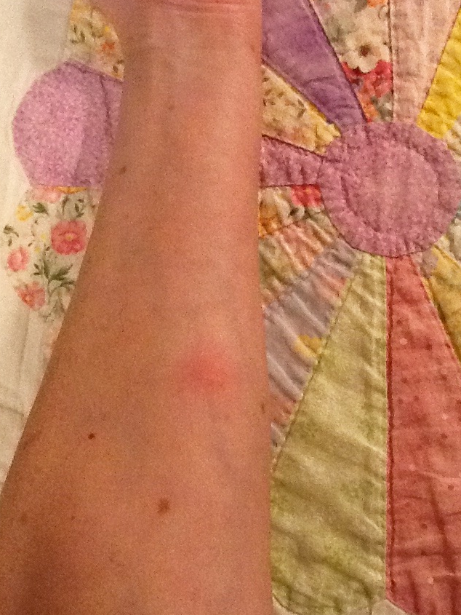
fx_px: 888
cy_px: 296
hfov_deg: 29.1
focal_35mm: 50
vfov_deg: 38.2
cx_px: 251
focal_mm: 2.03
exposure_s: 1/30
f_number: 2.4
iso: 320
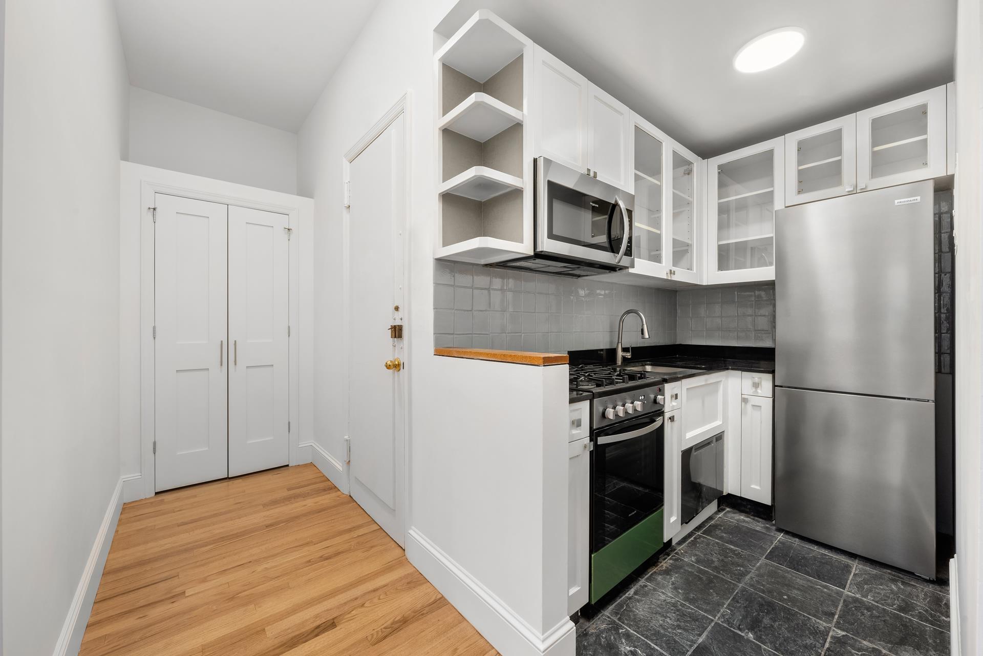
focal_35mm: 14
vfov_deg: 81.2
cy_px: 328
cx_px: 492
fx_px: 382
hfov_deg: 104.3
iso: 500
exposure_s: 1/3
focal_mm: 14
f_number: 16
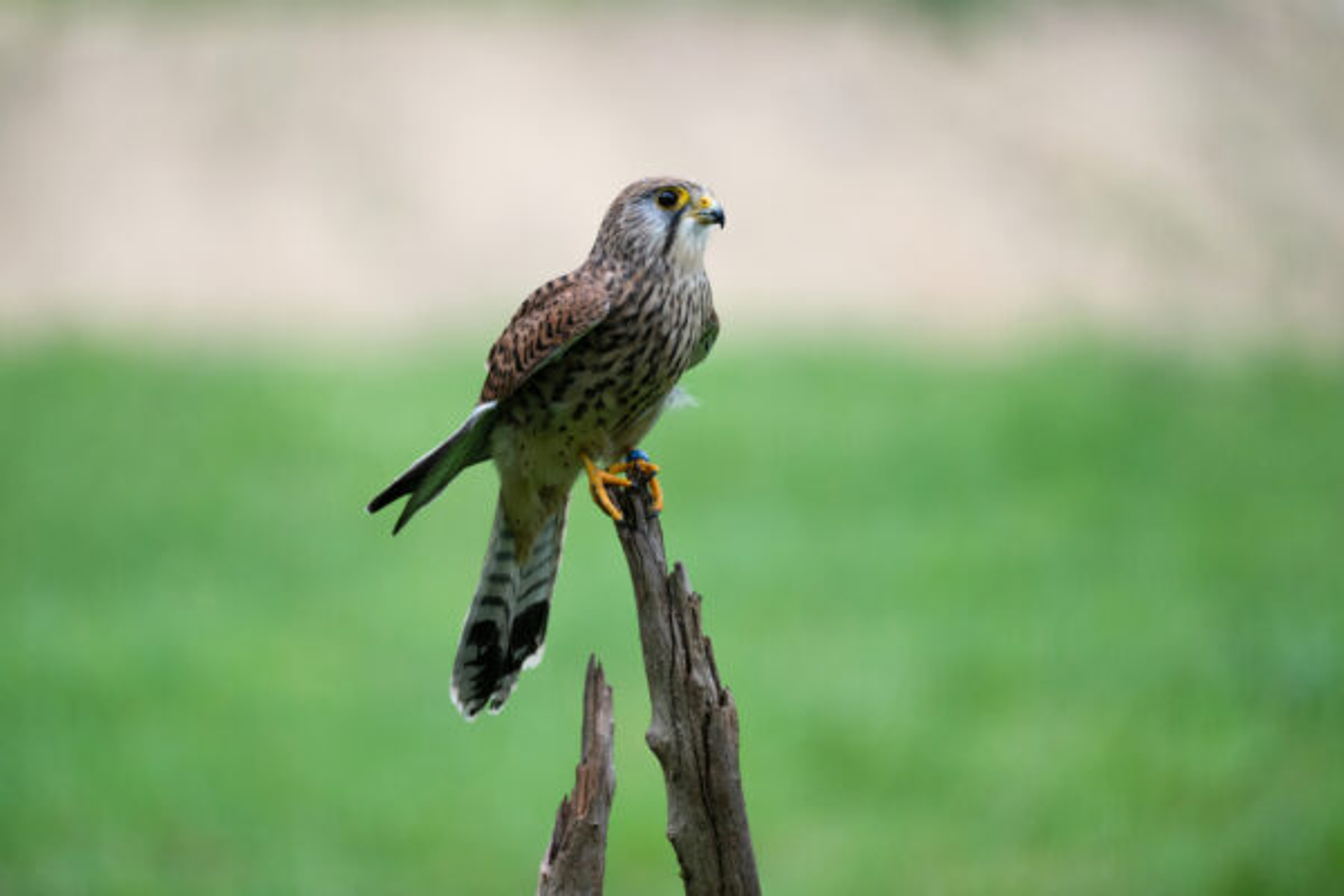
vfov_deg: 3.4
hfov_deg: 5.2
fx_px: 14932
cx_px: 672
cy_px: 448
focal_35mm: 400
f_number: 5.6
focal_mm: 400
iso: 900
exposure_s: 1/2500
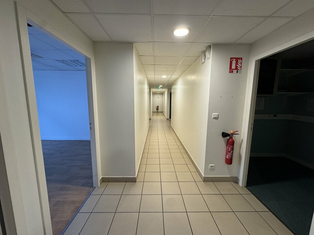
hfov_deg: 102.1
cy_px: 118
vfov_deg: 85.7
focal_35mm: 14
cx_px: 157
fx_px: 127
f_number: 2.2
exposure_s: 1/50
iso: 200
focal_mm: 2.22
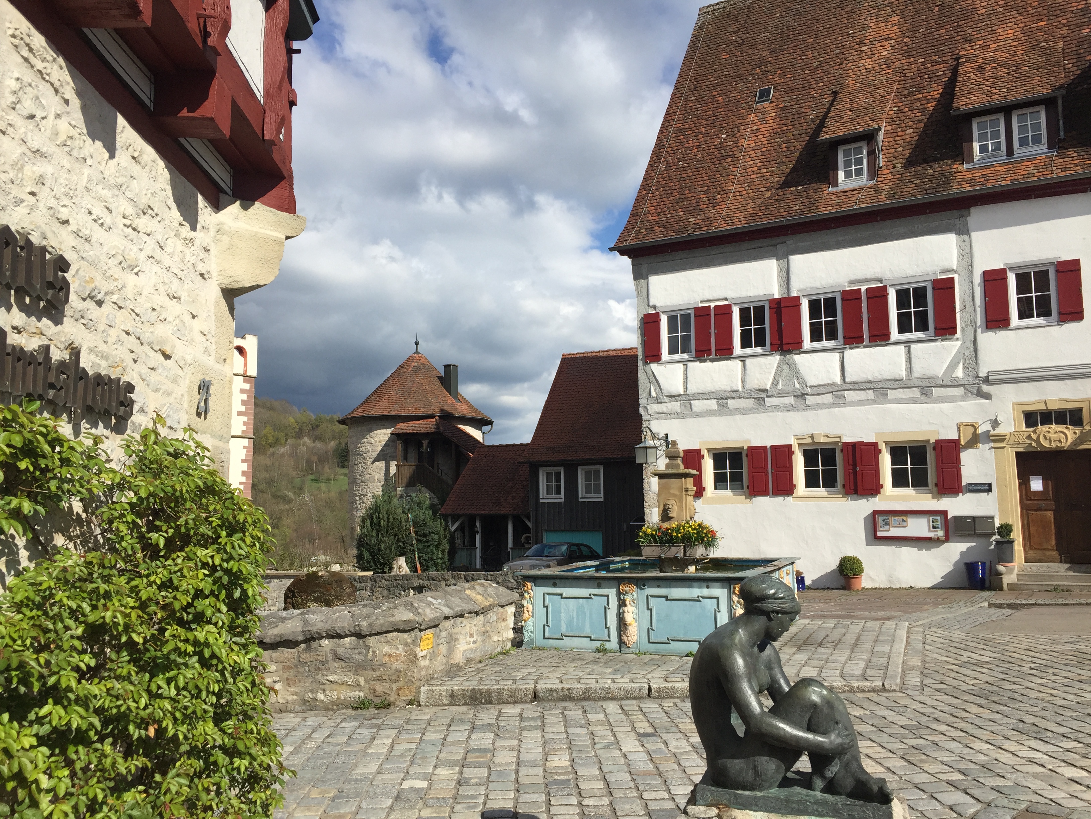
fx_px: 914
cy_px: 410
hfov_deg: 61.7
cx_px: 546
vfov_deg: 48.2
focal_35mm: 29
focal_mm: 4.15
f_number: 2.2
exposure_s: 1/3049
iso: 32
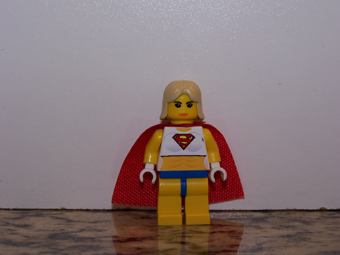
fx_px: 923
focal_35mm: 94
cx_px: 170
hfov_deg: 20.9
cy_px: 128
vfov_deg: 15.7
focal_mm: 15.6
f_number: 3.2
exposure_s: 1/80
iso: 80
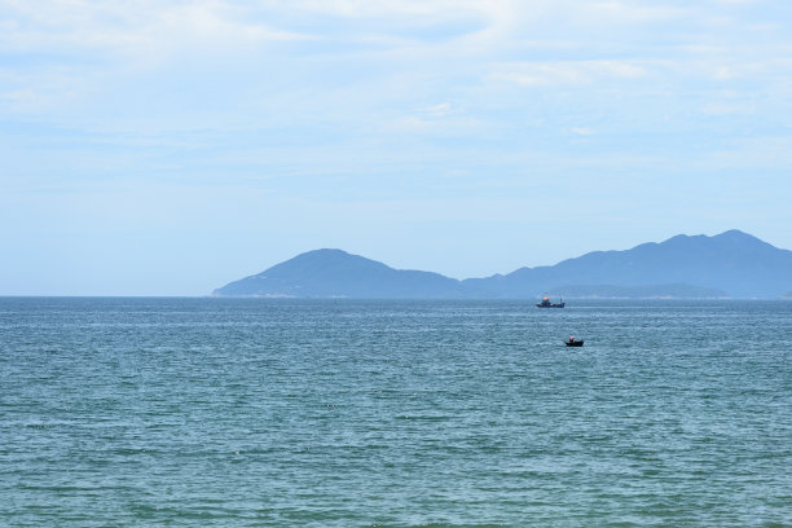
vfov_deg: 13.0
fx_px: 2310
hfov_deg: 19.5
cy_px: 264
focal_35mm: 105
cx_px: 396
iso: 100
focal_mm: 105
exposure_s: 1/800
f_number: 6.3
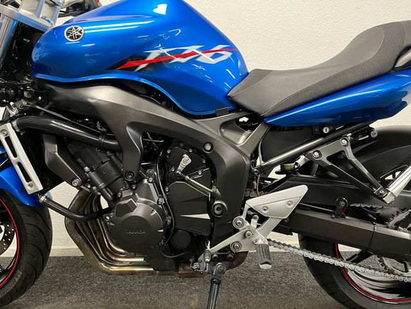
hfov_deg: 67.3
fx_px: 309
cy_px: 154
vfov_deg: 53.1
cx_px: 206
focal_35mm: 26
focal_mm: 5.1
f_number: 1.6
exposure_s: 1/50
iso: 500
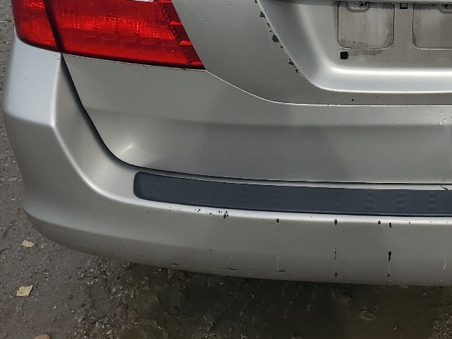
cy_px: -20
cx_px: 417
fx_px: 849
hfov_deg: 28.5
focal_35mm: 65
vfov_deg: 21.6
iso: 50
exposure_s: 1/3333
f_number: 1.5
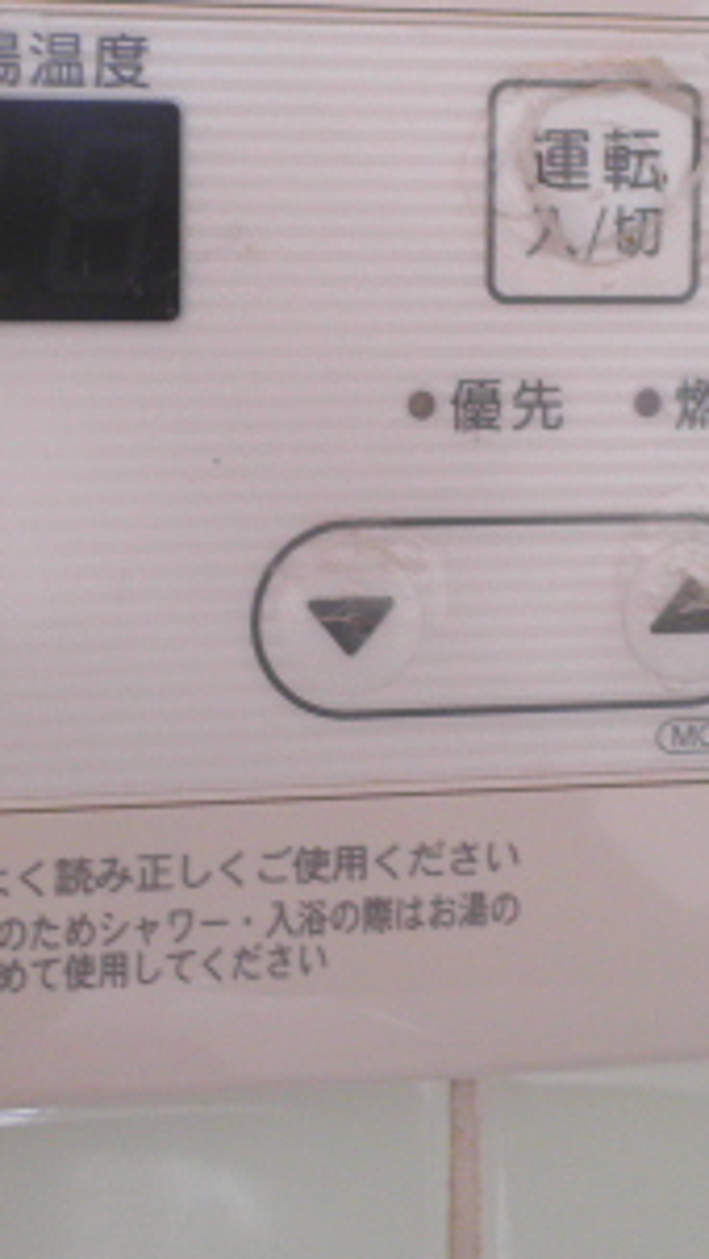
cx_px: 284
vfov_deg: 34.3
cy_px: 354
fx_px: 2004
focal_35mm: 60
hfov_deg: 20.0
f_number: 2.8
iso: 64
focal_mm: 4.7
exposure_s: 1/30
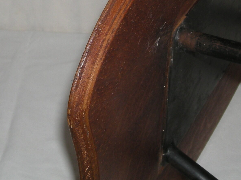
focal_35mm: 91
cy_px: -10
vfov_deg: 15.8
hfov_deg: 21.5
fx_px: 633
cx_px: 104
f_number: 2.8
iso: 50
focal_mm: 5.7
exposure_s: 1/60
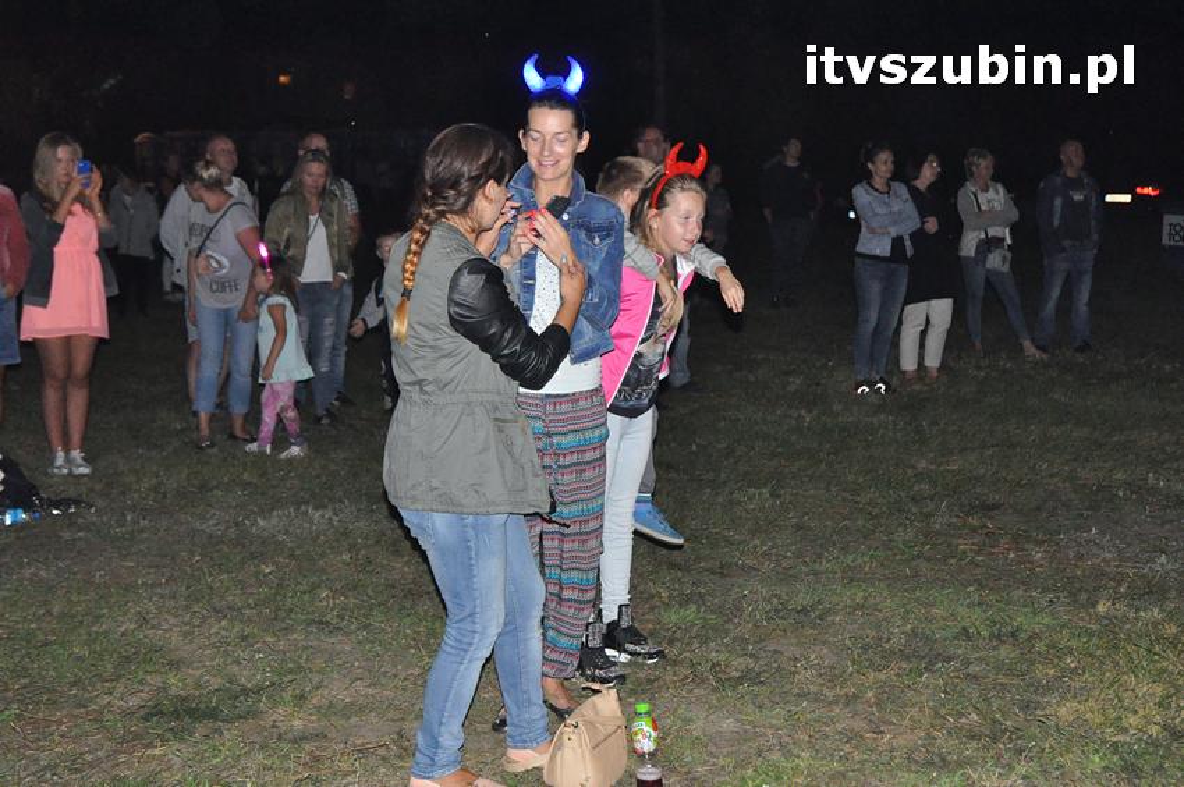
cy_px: 394
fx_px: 1873
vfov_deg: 23.7
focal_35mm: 57
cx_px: 592
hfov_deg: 35.1
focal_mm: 38
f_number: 5.6
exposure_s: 1/60
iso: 3200
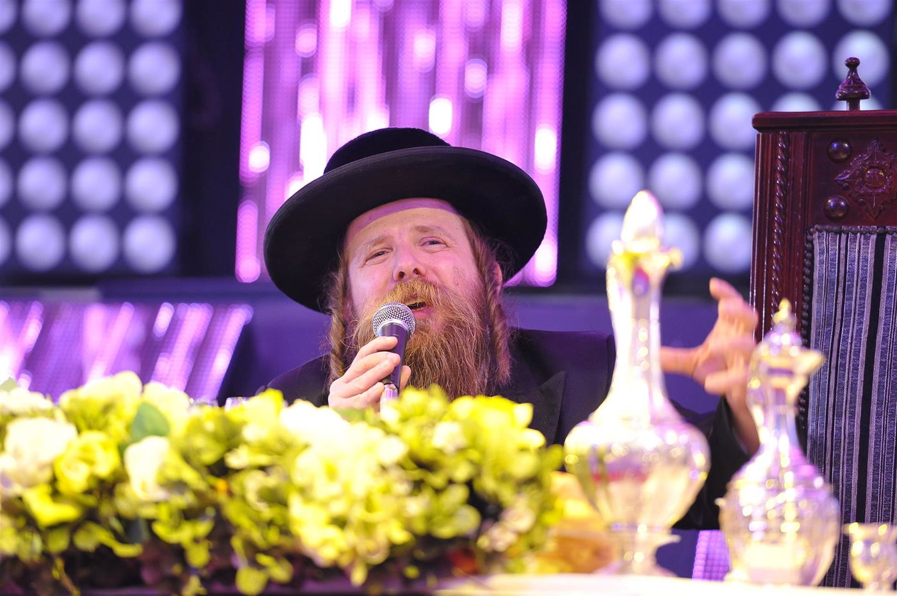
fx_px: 4979
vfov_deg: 6.9
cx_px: 448
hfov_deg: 10.3
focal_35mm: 200
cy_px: 298
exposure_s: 1/80
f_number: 3.2
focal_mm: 200
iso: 2000
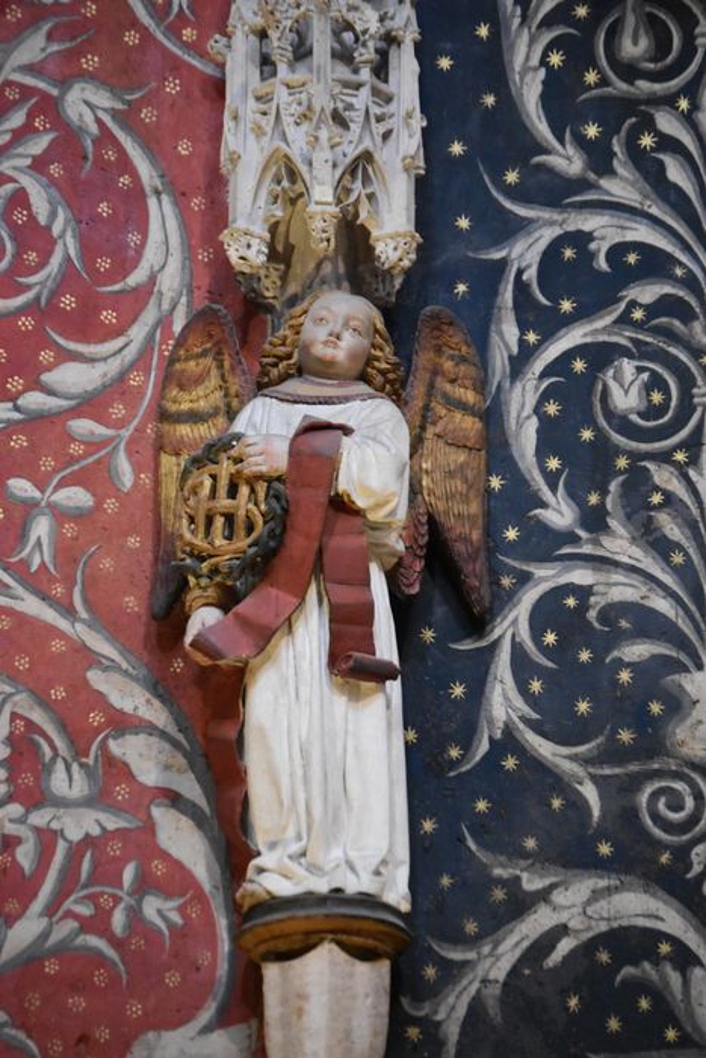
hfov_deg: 9.6
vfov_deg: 14.4
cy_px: 529
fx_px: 4189
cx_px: 353
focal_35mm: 142
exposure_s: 1/125
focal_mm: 95
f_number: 4.5
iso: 6400
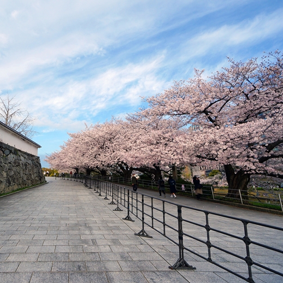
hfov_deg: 65.4
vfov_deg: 70.5
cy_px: 140
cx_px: 65
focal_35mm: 22
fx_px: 200
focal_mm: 11
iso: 100
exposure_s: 1/250
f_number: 9
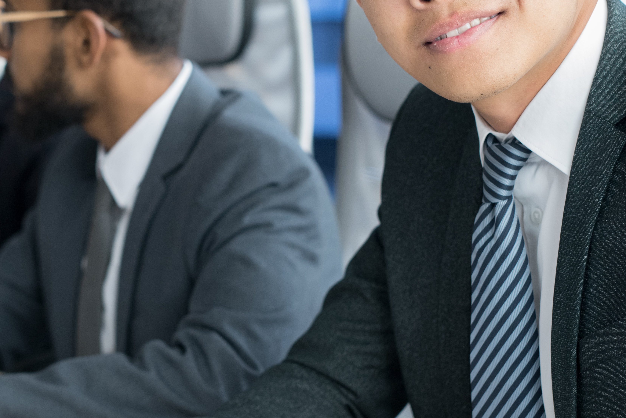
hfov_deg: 16.3
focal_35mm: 125
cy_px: 236
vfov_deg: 11.0
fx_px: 2174
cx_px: 187
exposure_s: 1/160
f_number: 3.5
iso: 400
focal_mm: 50
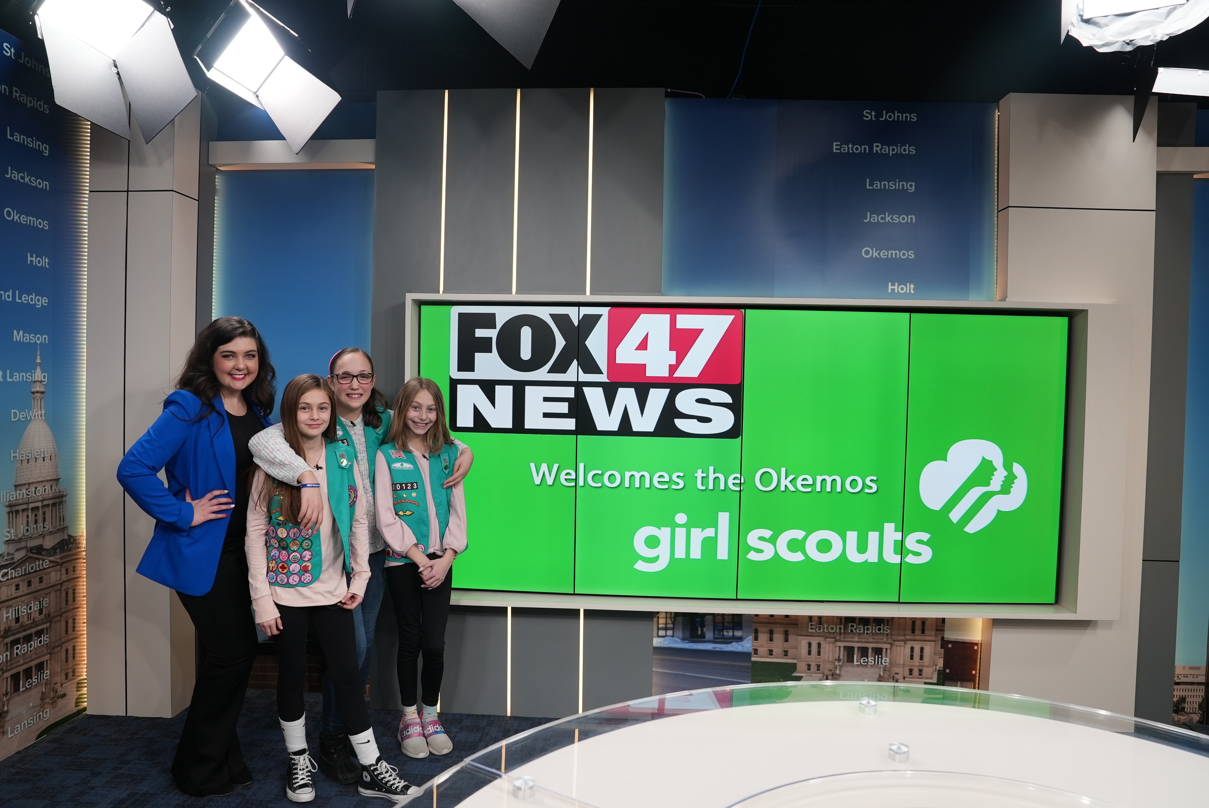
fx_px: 806
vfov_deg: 53.2
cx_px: 604
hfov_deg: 73.7
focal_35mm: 24
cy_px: 404
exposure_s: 1/50
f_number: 5.6
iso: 400
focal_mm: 24
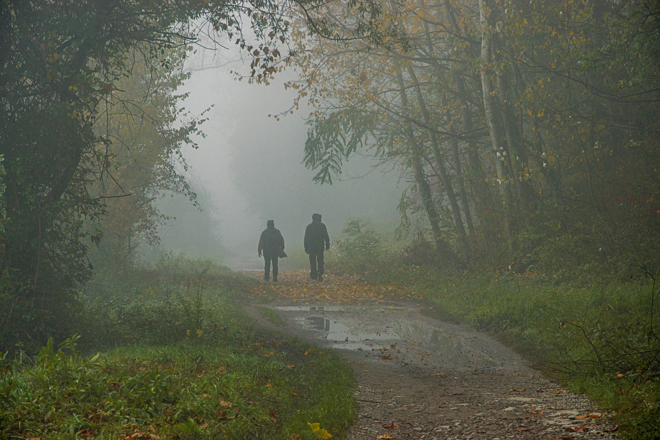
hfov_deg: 13.0
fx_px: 2887
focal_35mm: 158
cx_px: 330
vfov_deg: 8.7
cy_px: 220
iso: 400
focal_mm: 105
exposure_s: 1/125
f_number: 8
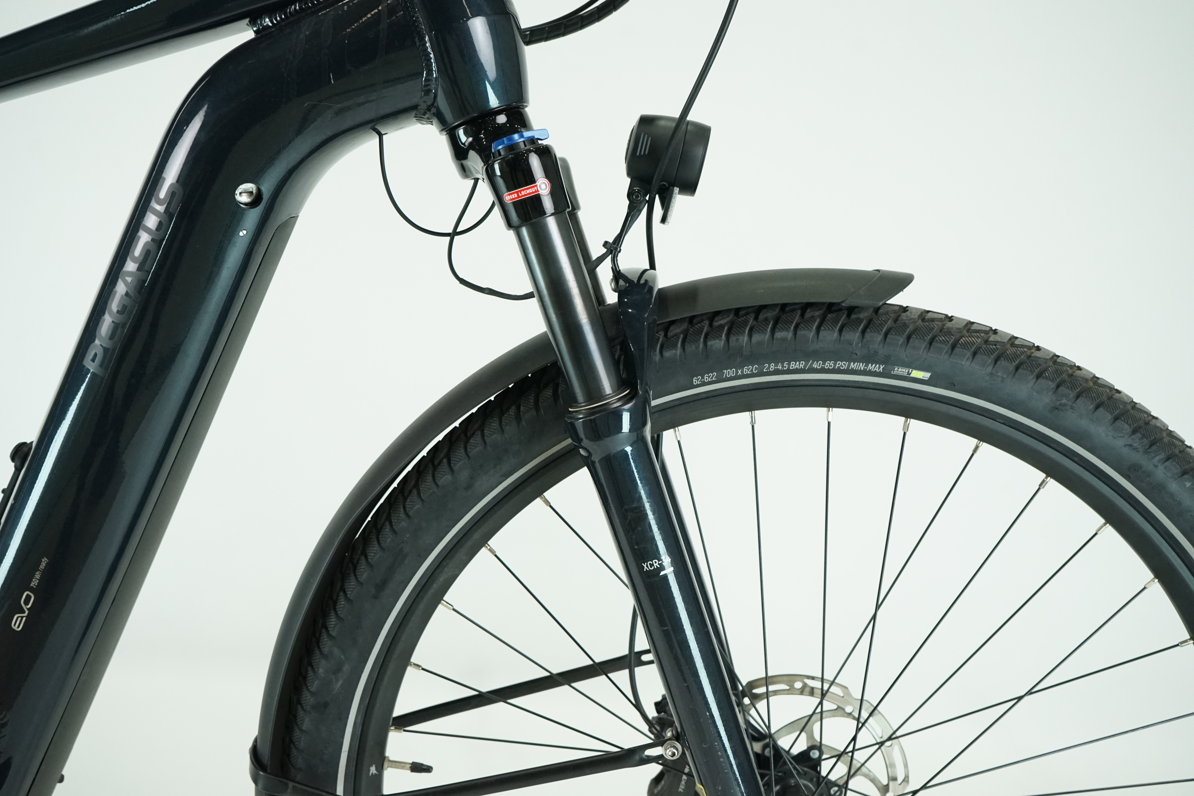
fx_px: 1061
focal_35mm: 32
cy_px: 398
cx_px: 597
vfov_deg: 41.1
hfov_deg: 58.7
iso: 2500
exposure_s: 1/200
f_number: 6.3
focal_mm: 32
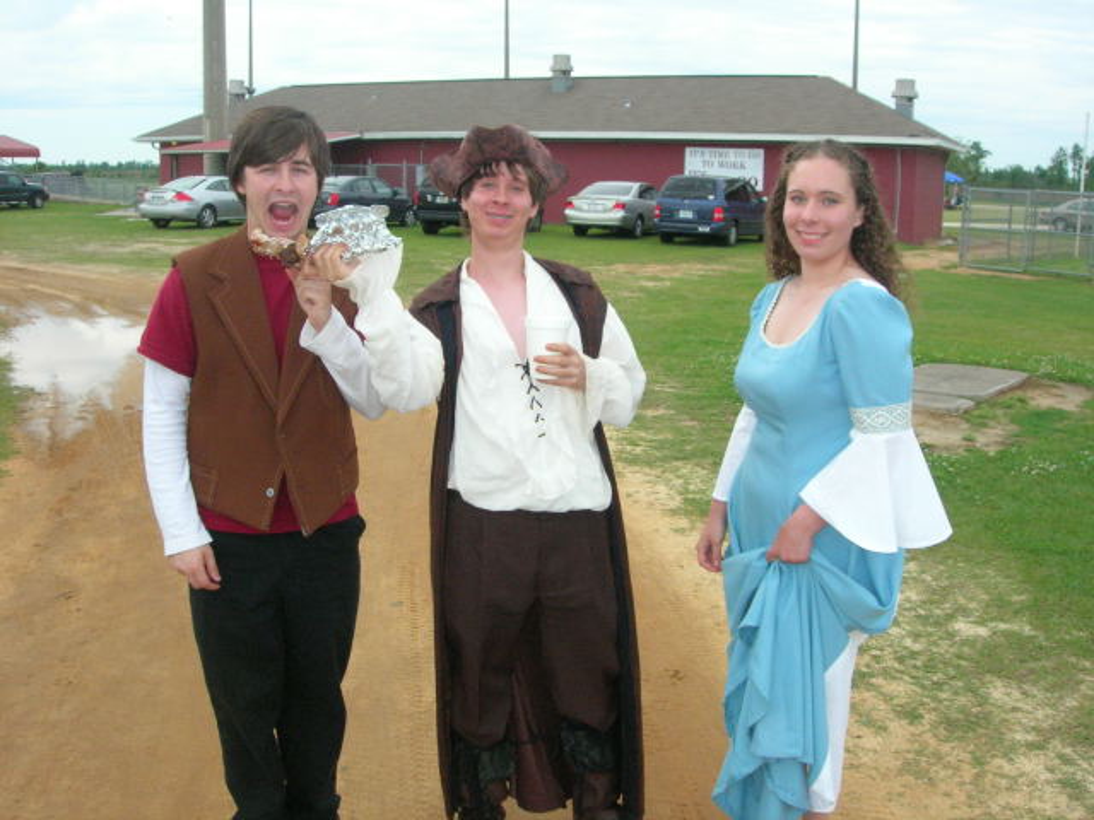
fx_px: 1201
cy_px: 410
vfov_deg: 37.7
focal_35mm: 38
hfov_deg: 49.0
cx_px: 547
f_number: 4.8
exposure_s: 1/1200
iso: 400
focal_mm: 7.8
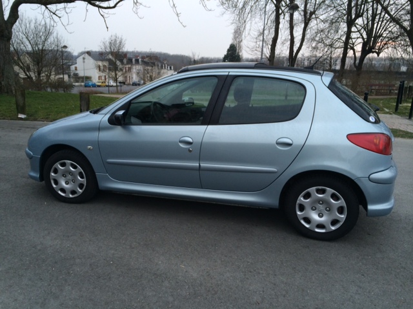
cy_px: 154
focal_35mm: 30
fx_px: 358
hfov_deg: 60.0
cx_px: 206
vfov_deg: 46.8
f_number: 2.2
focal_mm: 4.12
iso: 50
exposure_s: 1/60
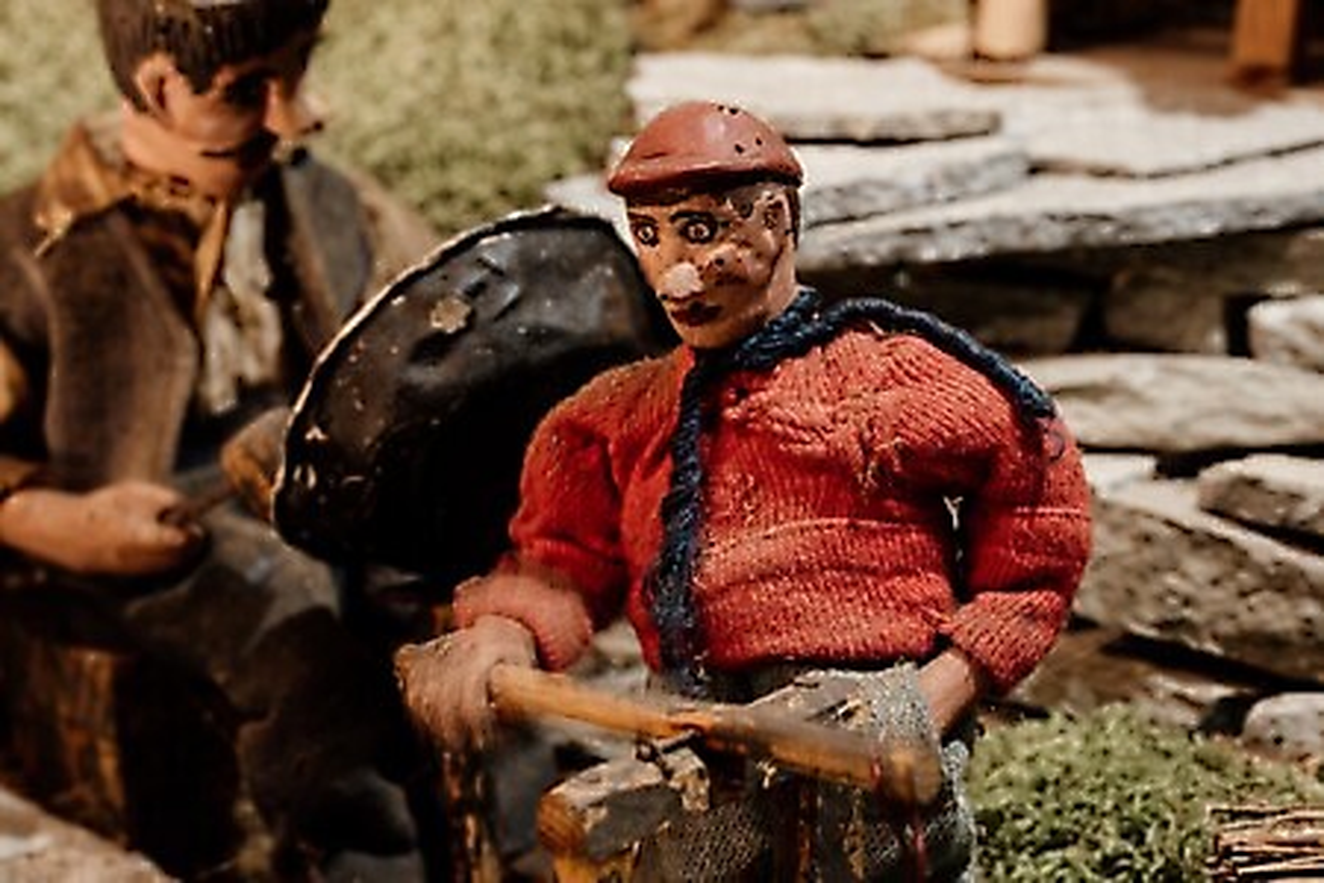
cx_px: 662
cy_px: 442
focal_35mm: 105
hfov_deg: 19.5
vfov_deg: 13.0
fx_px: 3861
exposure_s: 1/3
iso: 500
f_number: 9
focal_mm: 105
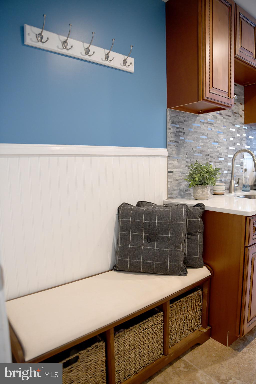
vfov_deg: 73.7
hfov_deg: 53.1
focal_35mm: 24
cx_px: 128
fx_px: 256
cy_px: 192
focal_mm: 24
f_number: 2.8
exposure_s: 1/125
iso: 1250
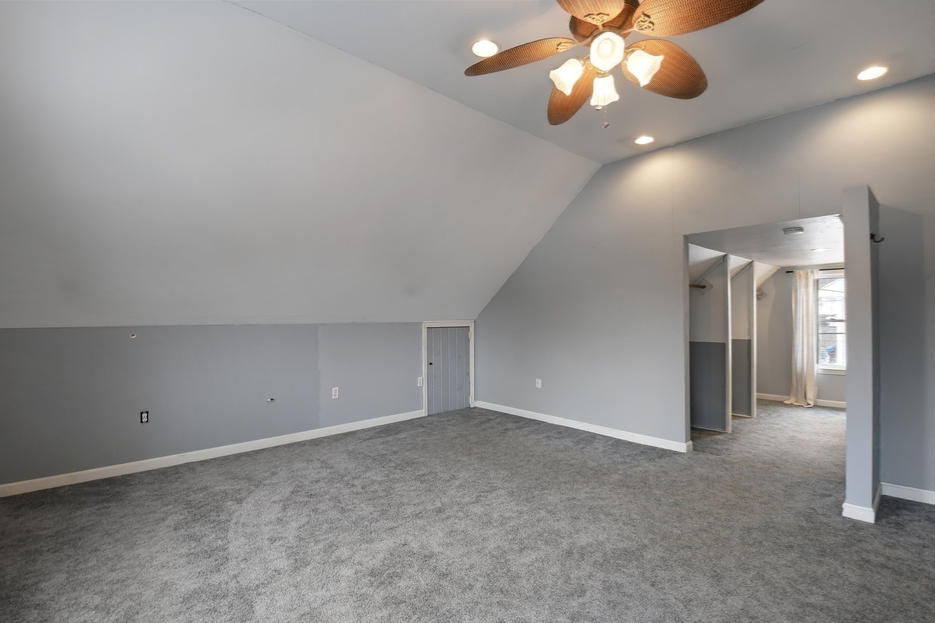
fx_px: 415
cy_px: 312
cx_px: 468
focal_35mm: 16
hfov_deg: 96.7
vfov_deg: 73.7
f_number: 8
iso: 500
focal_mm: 11
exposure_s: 1/15
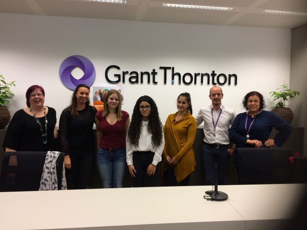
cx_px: 154
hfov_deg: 61.7
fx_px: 257
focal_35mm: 29
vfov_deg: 48.2
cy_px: 115
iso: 64
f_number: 2.2
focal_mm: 4.15
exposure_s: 1/33
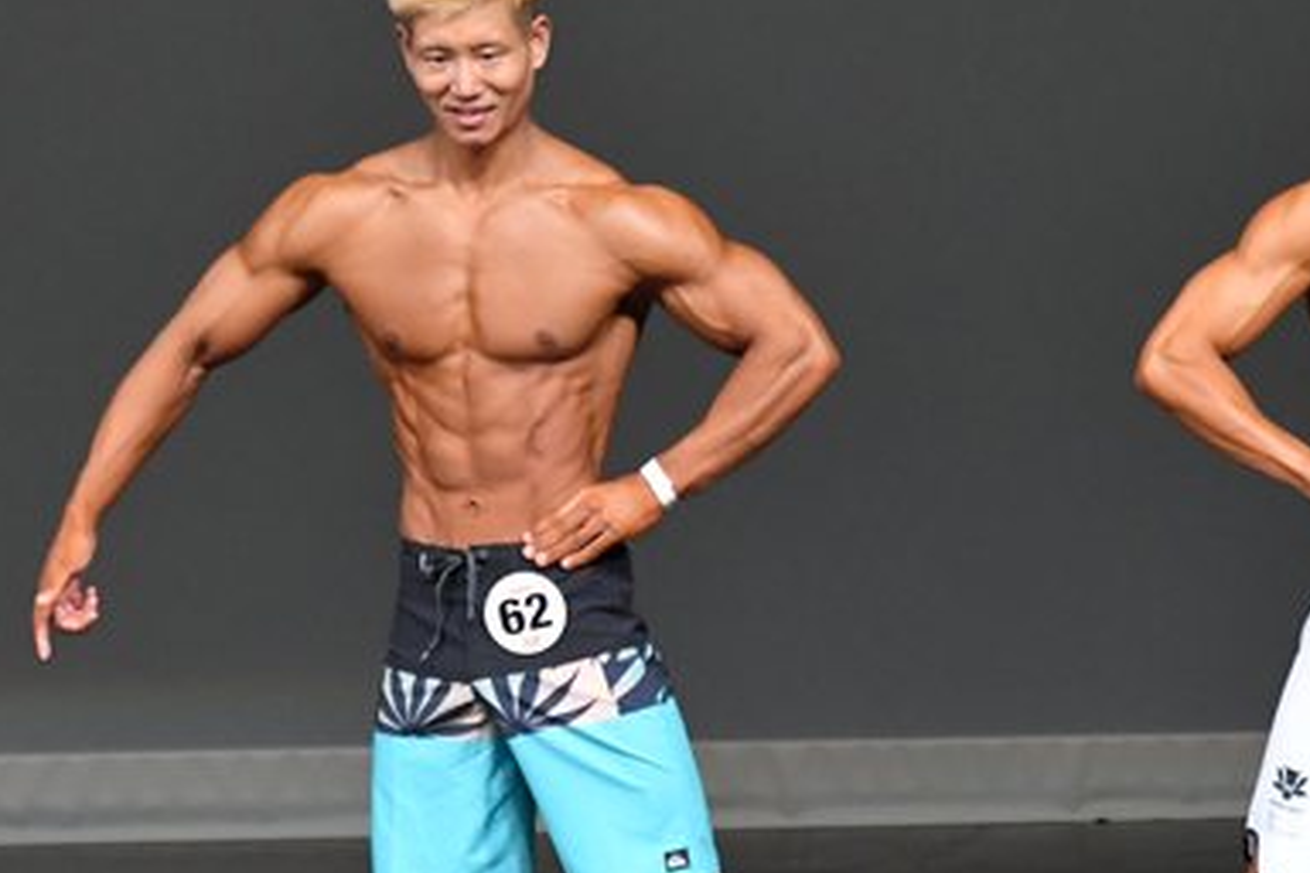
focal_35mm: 605
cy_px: 621
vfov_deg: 2.3
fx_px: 22014
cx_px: 810
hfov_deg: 3.4
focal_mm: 200
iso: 4000
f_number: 5.6
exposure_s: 1/400
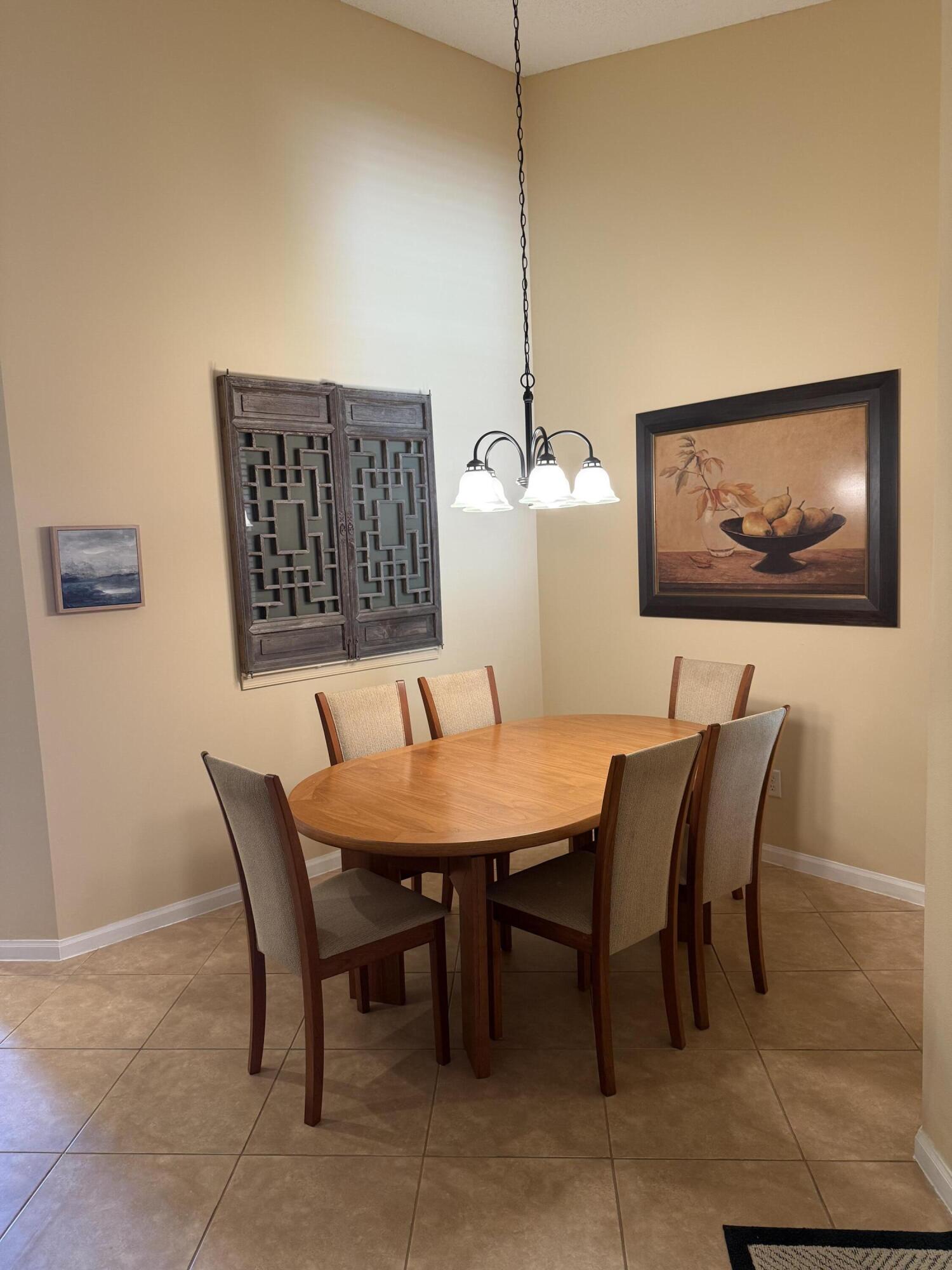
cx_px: 476
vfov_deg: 71.6
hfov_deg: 56.8
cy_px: 635
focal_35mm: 24
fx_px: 880
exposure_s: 1/60
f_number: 1.78
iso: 200
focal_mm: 6.76
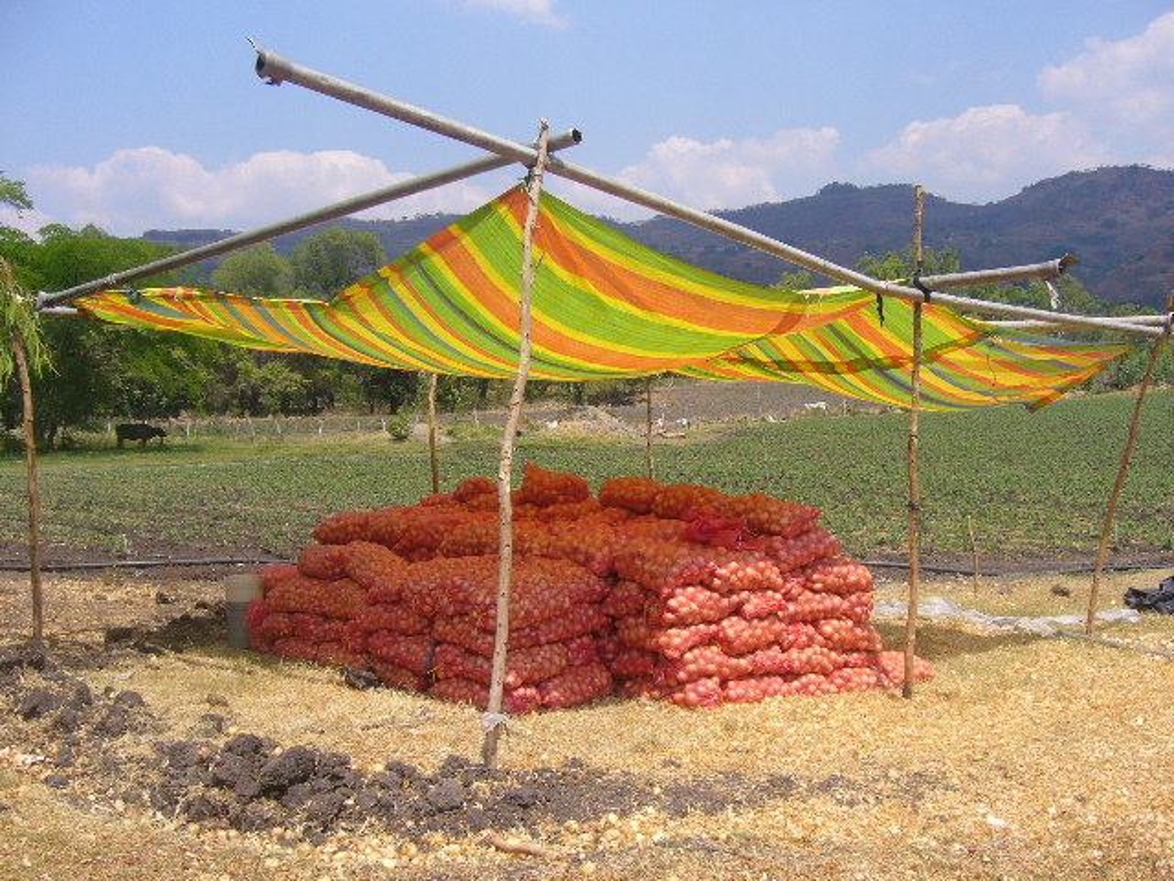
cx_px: 587
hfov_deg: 52.6
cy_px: 440
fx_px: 1187
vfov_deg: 40.7
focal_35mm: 35
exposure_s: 1/400
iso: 80
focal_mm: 5.8
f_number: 5.6
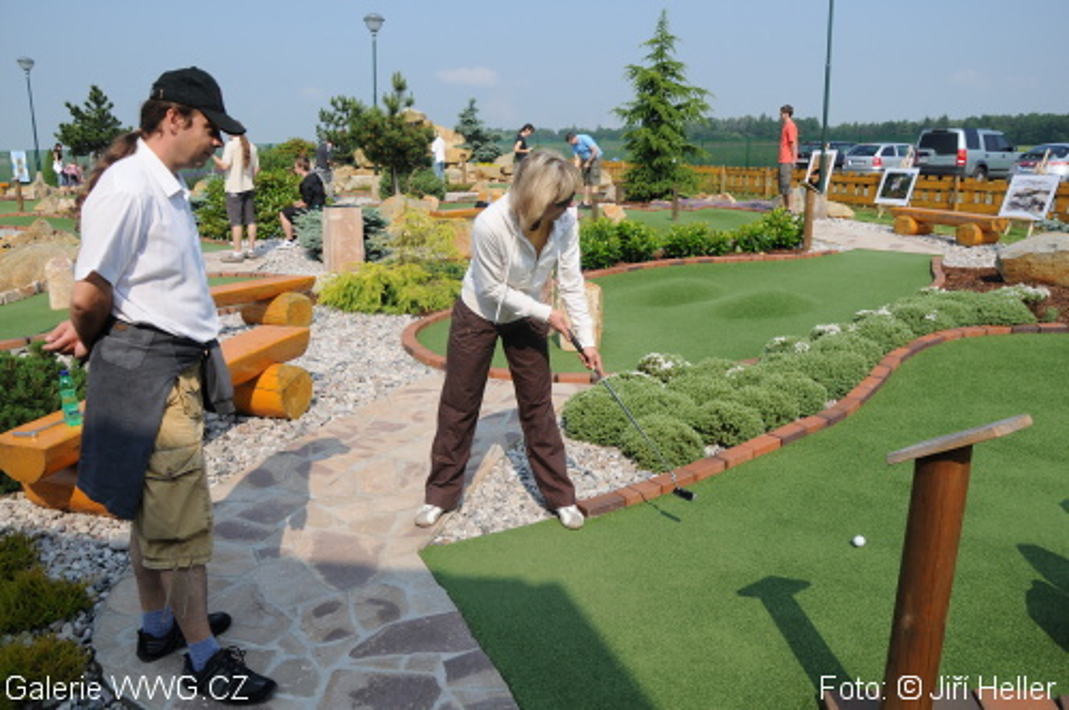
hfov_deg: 67.4
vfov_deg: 47.8
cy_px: 355
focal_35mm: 27
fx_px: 801
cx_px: 534
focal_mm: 18
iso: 200
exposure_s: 1/800
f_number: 7.1
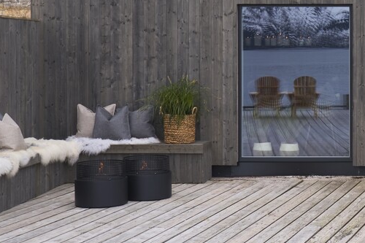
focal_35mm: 96
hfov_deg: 19.9
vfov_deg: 14.1
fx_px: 973
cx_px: 440
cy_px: 41
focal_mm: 24
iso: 100
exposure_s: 1/100
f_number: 9
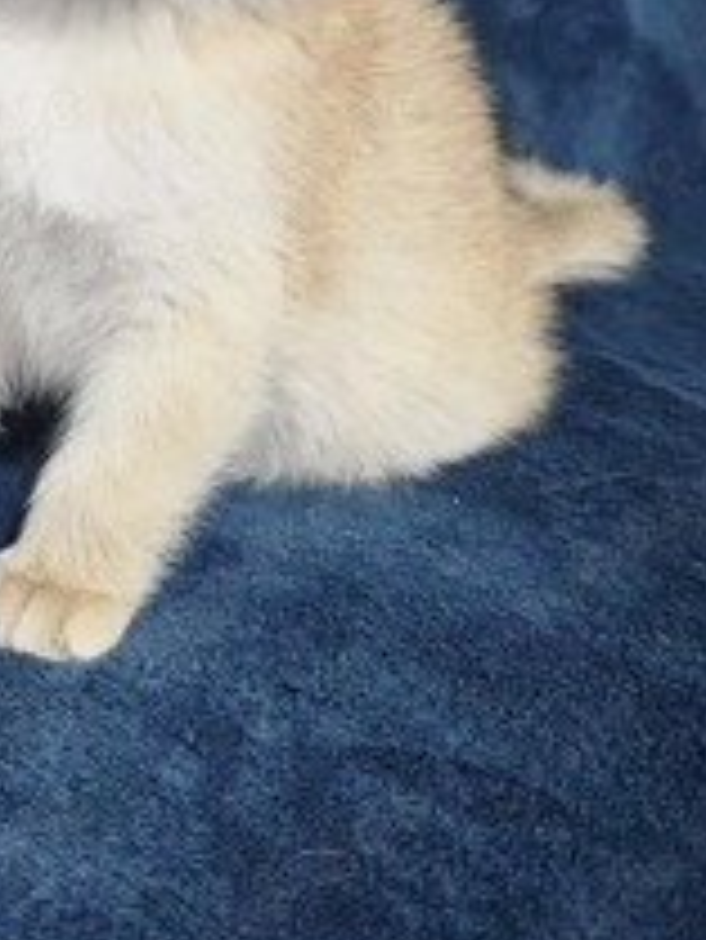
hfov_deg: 31.1
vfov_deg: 41.6
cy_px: 234
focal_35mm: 44
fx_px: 1195
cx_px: 45
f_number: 1.8
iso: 640
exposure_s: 1/33.4
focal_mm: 5.4
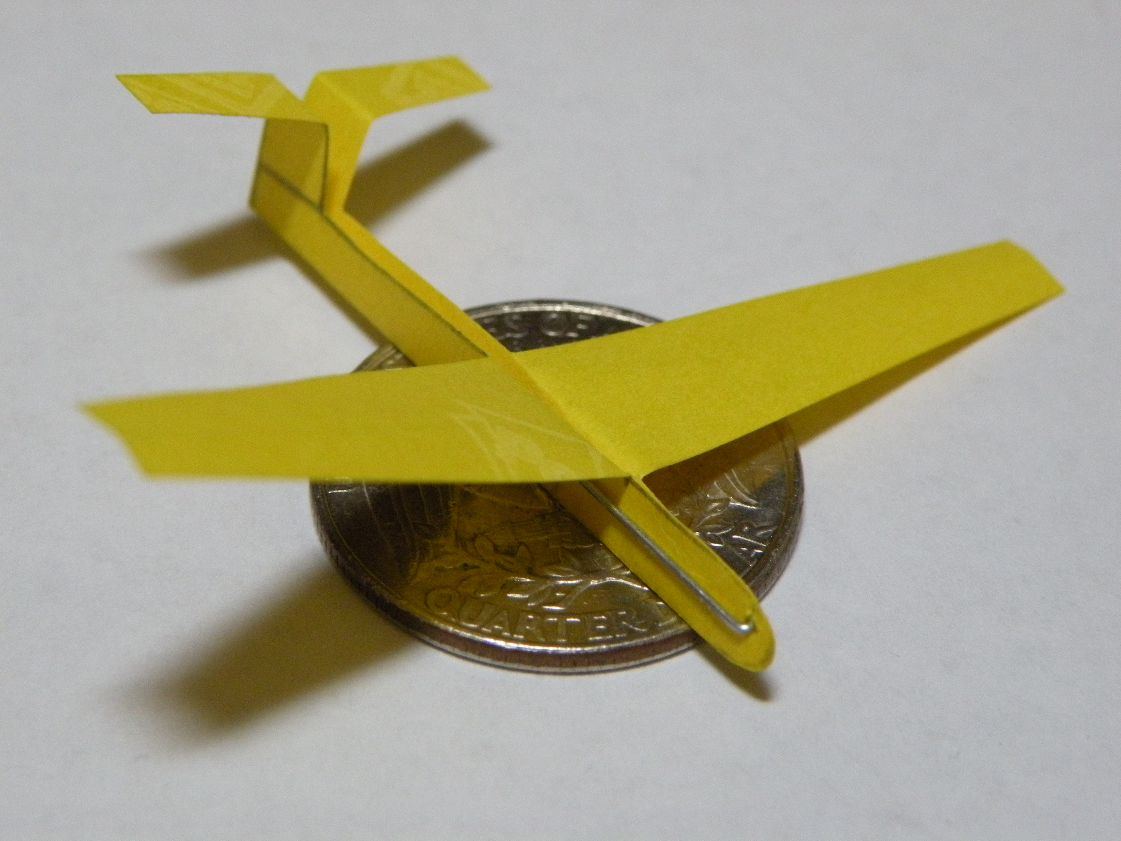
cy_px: 420
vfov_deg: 14.6
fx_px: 3271
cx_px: 560
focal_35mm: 101
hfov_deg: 19.4
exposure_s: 1/43.3
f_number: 4
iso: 400
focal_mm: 17.9
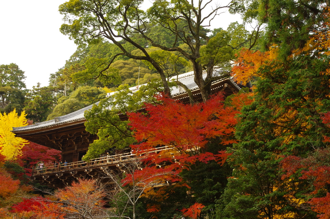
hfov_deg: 42.8
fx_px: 421
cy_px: 110
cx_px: 165
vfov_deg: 29.2
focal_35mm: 46
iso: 800
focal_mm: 31
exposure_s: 1/160
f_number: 9
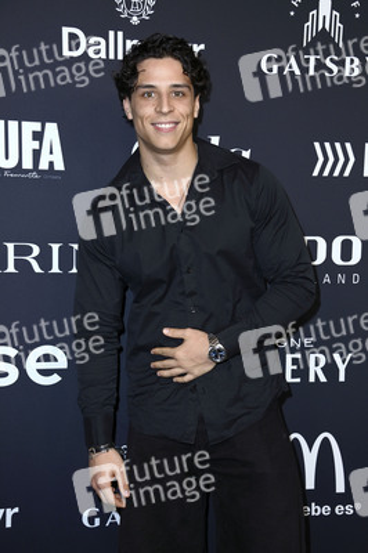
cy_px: 276
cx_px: 184
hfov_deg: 23.3
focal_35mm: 58
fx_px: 891
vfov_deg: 34.5
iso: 500
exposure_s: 1/250
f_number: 5.6
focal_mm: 58
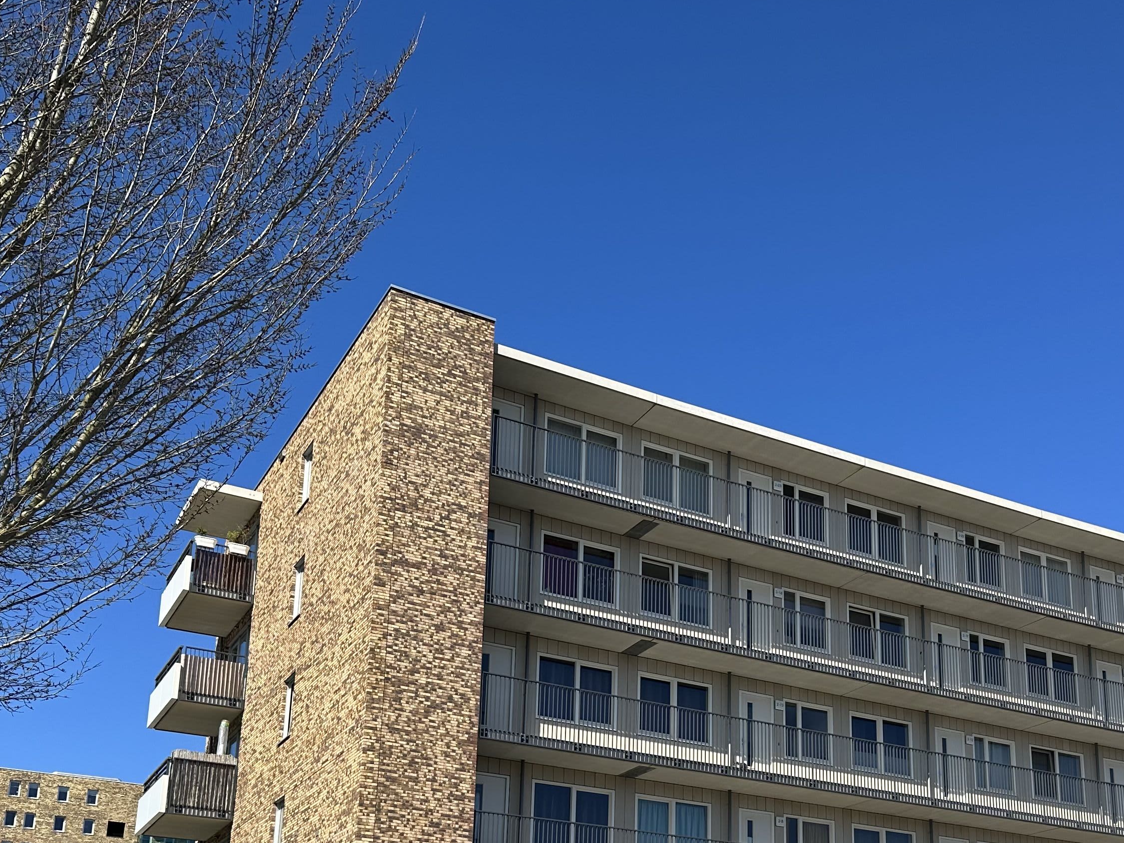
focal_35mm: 43
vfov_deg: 32.1
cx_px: 703
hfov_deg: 43.5
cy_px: 741
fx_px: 1396
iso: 80
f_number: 1.8
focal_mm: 6.9
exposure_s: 1/4016
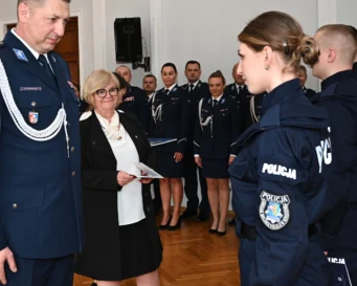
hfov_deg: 39.5
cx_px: 172
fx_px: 497
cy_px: 132
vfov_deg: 32.1
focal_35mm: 47
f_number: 6.3
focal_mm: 38
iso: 1000
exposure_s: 1/80
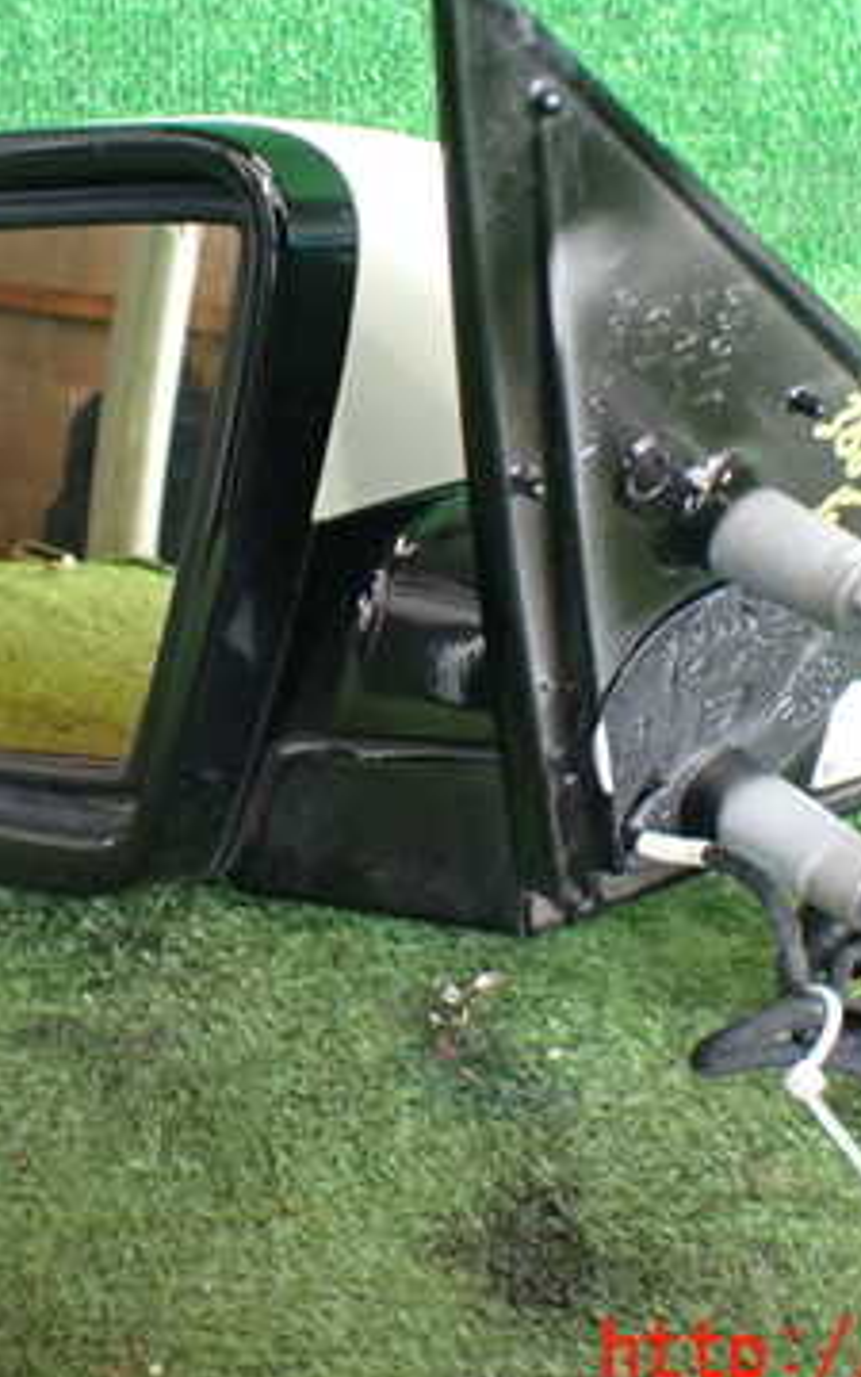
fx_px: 1990
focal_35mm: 53
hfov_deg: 24.3
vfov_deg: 38.0
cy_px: 543
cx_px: 318
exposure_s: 1/125
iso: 800
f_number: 2.3
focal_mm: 5.4
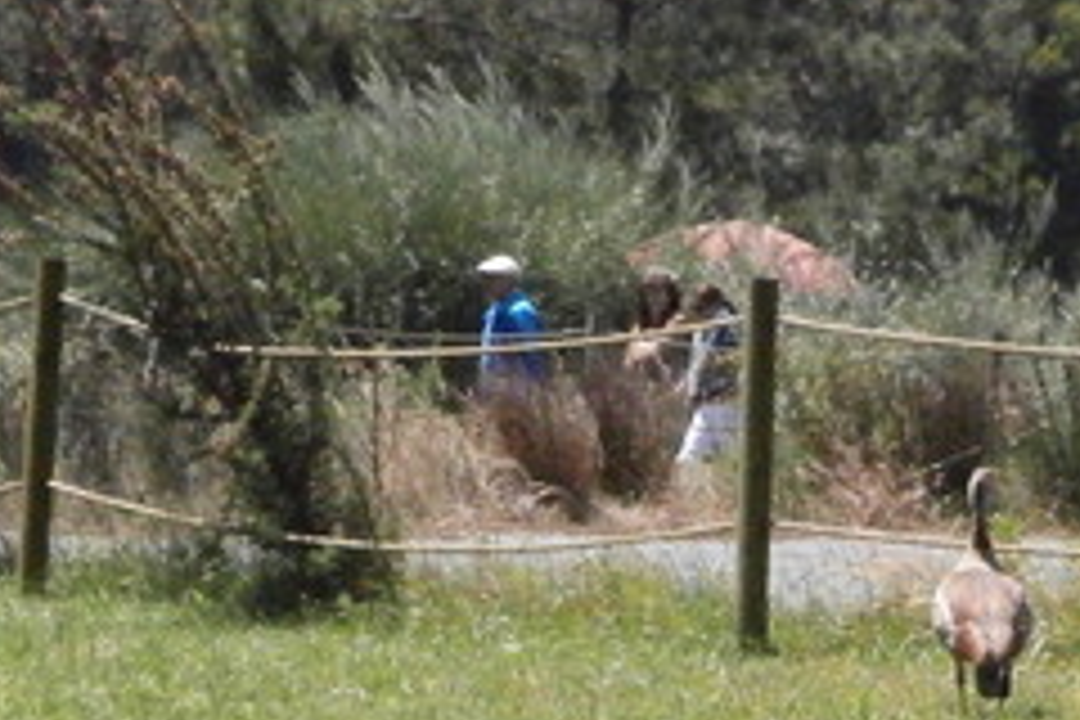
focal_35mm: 359
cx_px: 166
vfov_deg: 3.8
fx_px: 10769
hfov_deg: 5.7
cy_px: 812
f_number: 15
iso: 1600
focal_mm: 29.39
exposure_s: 1/640
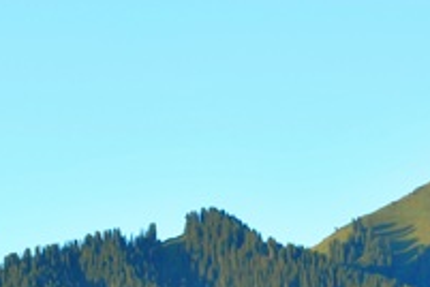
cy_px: 557
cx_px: 126
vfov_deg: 4.9
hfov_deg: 7.4
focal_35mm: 278
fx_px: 3320
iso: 200
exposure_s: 1/40
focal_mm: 70
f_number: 9
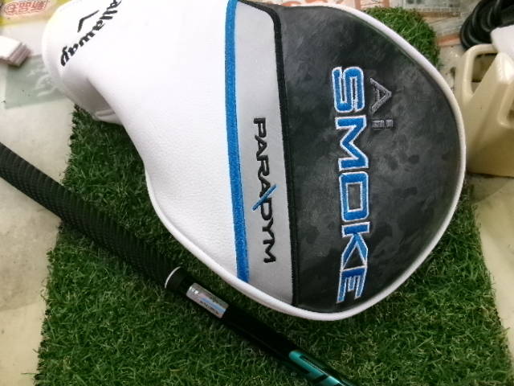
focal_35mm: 28
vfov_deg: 49.7
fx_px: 416
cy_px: 193
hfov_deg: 63.4
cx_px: 257
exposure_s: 1/75
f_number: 3.9
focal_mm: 5.1
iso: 800
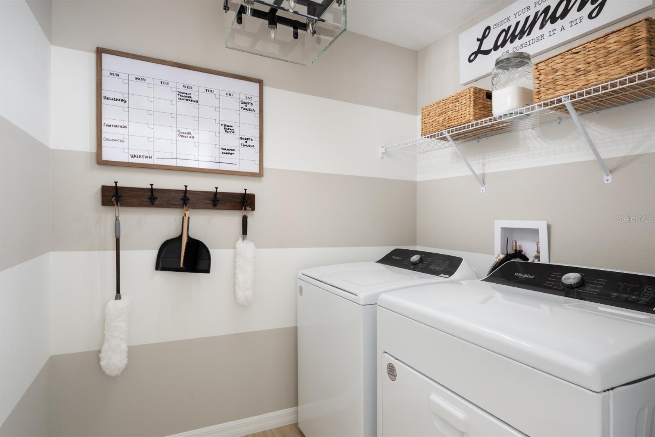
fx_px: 346
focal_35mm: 19
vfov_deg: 64.5
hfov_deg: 86.9
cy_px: 218
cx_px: 328
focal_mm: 19
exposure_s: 3
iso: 200
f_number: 8
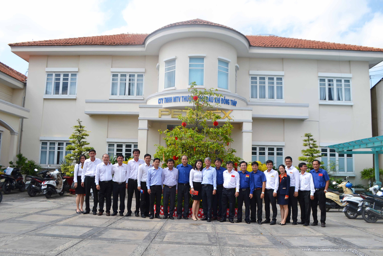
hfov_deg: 67.4
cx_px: 192
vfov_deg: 47.9
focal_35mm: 27
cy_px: 128
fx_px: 287
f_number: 8
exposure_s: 1/250
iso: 100
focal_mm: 18
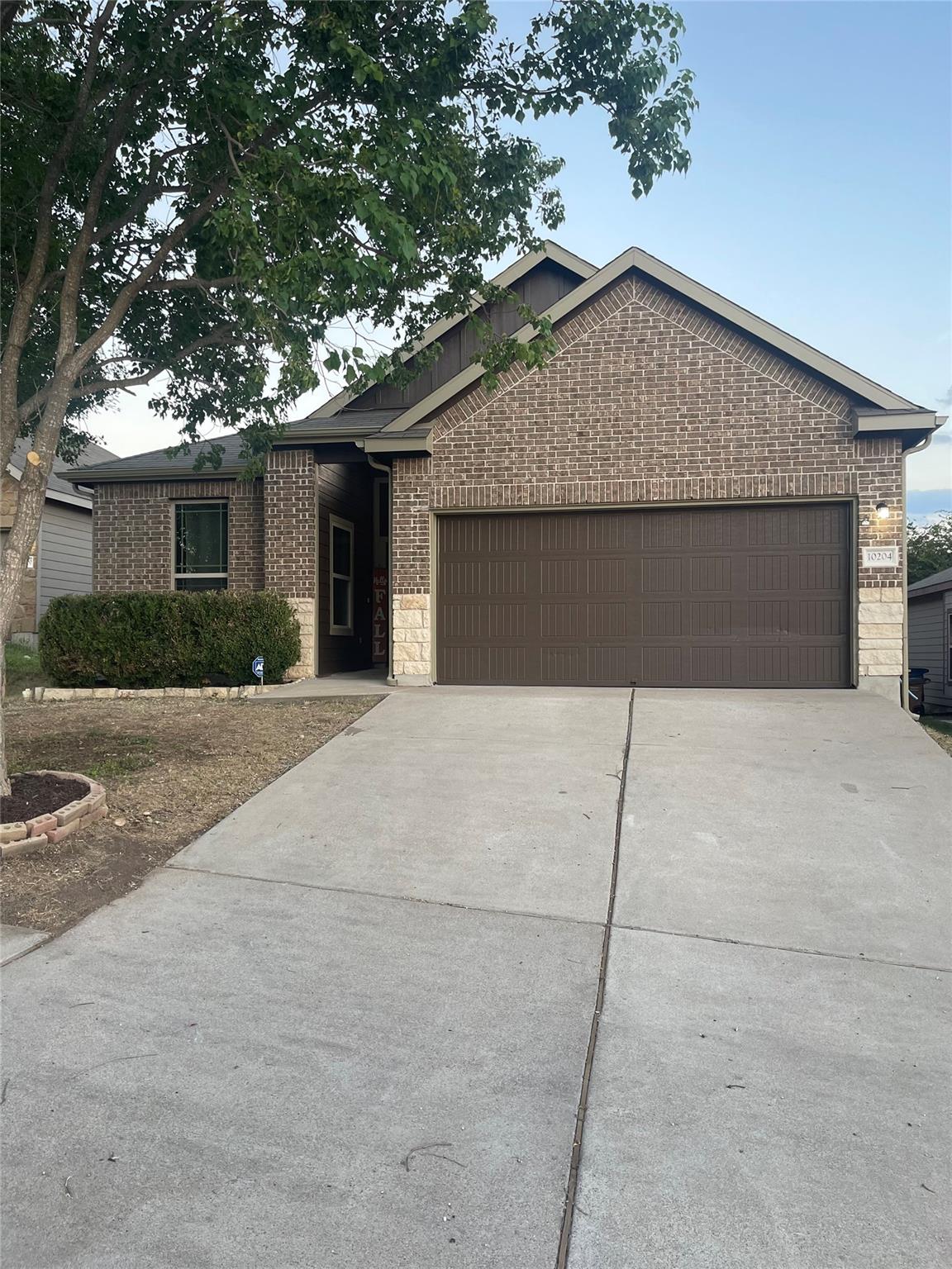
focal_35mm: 26
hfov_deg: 53.1
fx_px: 953
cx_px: 476
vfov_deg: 67.3
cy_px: 634
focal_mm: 5.1
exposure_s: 1/121
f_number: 1.6
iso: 125
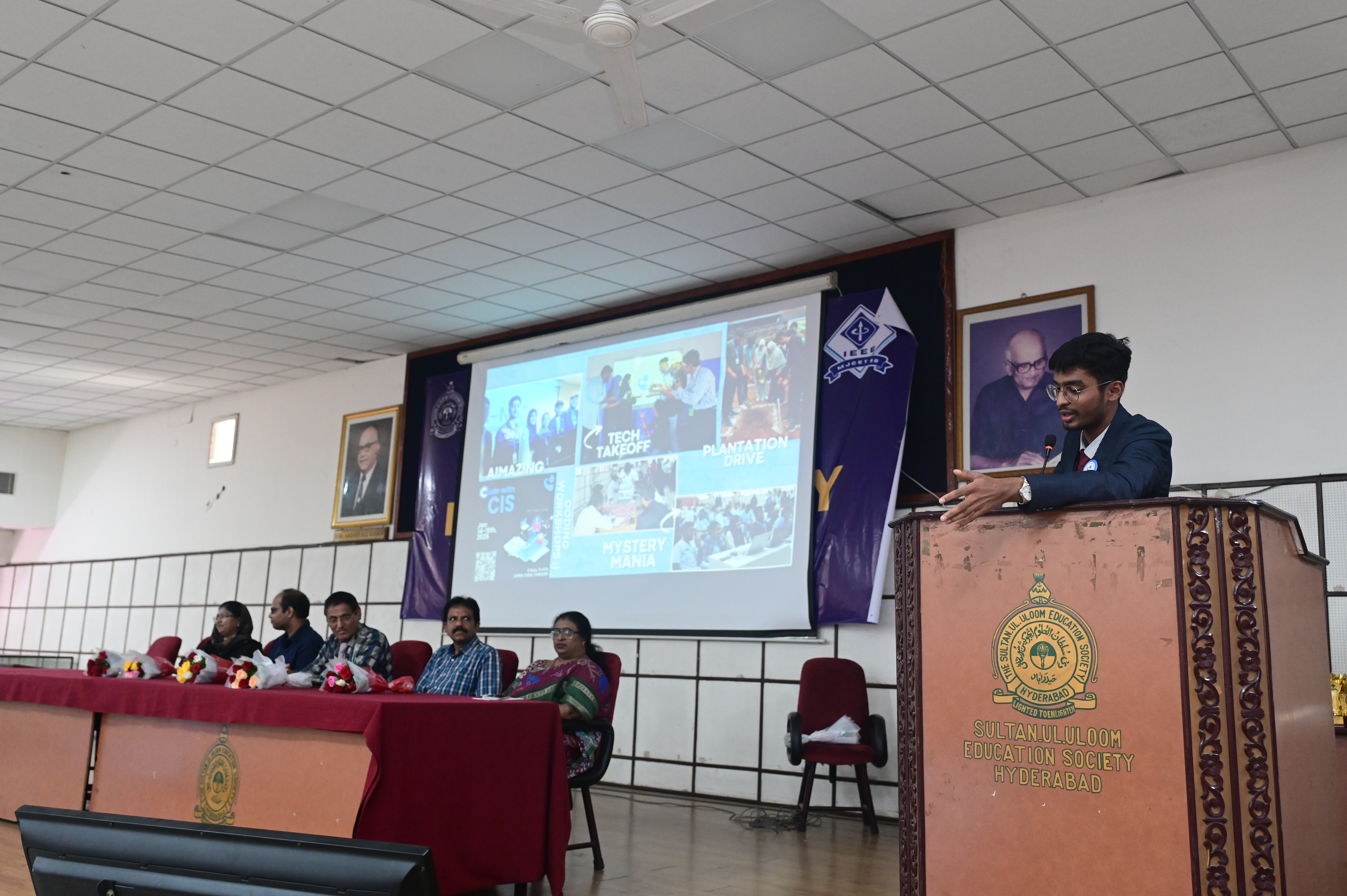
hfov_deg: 62.0
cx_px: 674
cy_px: 448
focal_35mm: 30
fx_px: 1122
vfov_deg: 43.6
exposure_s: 1/125
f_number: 4
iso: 5000
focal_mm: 30
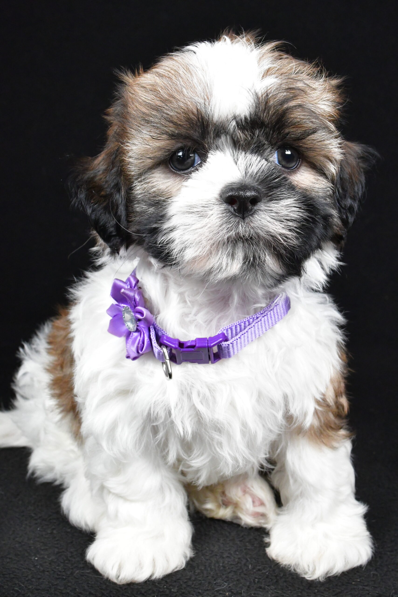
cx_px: 199
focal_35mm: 42
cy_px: 298
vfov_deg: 46.4
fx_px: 696
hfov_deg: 31.9
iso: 6400
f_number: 11
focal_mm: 28
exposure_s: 1/400
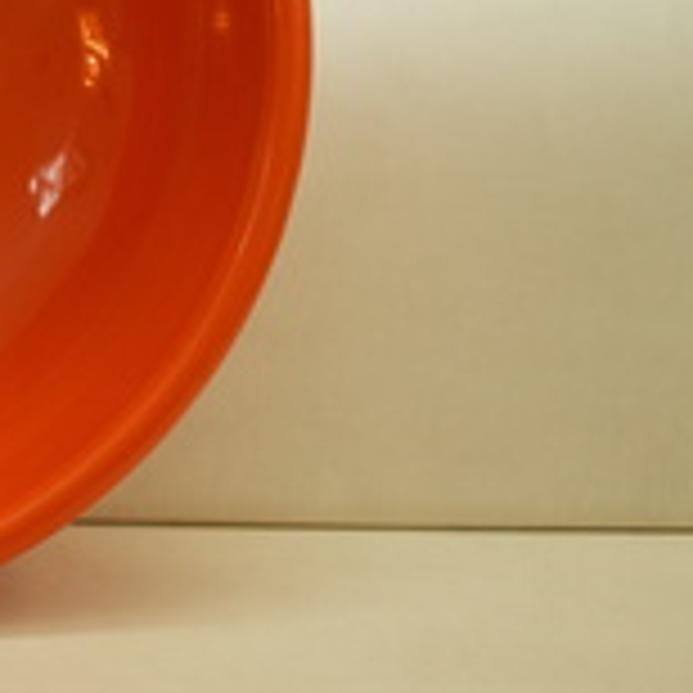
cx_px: -302
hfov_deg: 12.1
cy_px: 79
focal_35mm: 138
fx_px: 3126
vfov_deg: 12.6
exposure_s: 1/160
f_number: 1.8
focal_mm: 50
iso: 500
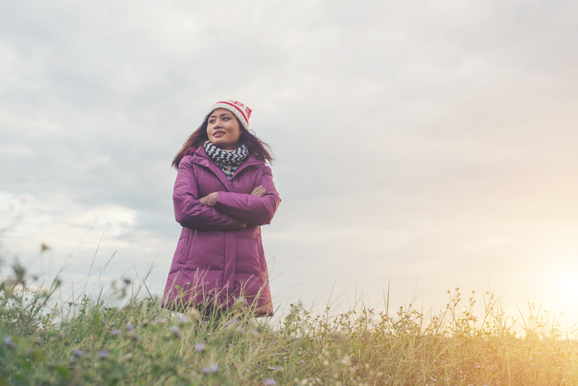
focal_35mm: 50
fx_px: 803
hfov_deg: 39.6
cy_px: 193
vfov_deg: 27.0
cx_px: 289
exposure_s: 1/250
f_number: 4
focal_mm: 50
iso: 160
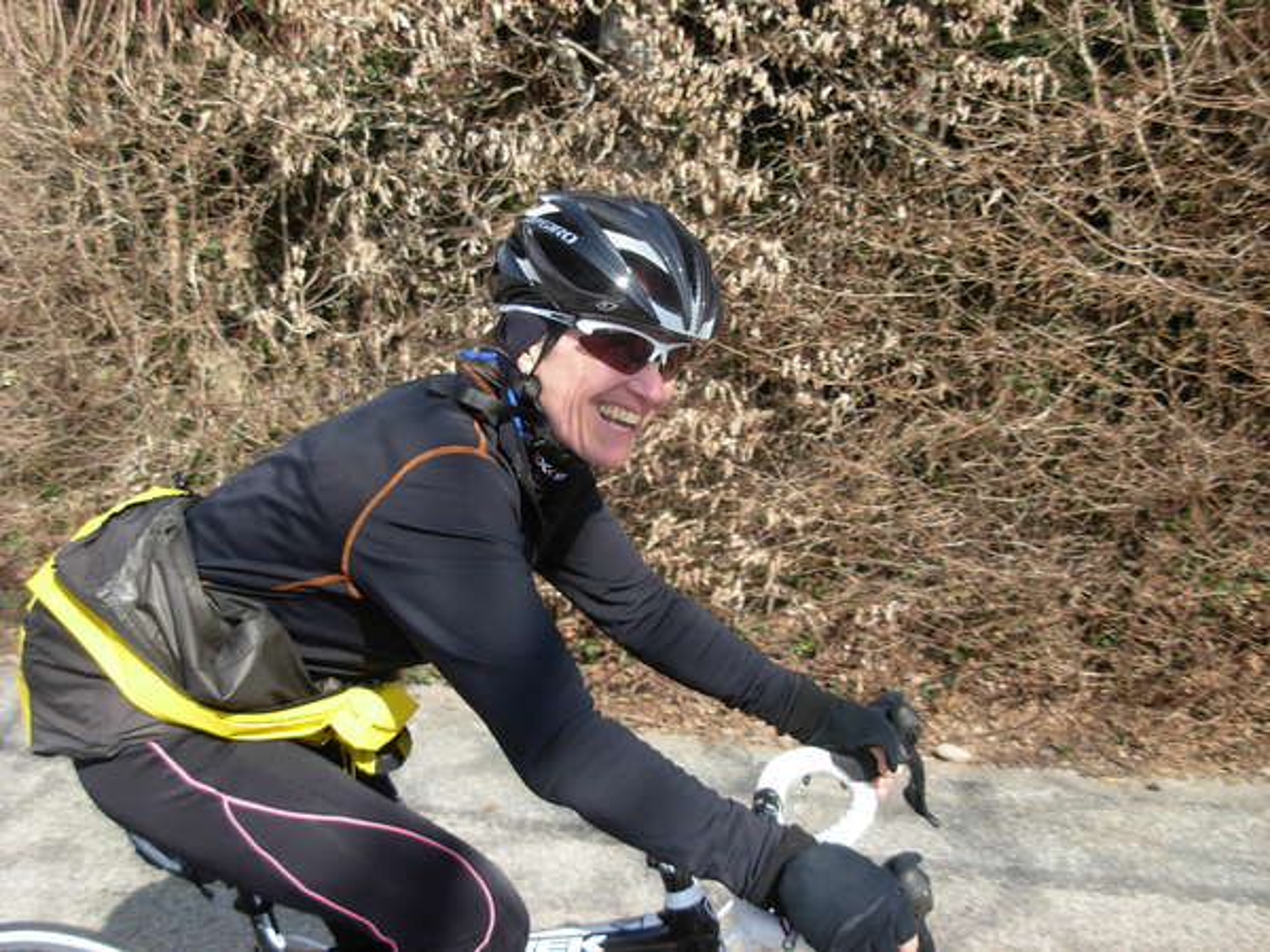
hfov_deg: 49.0
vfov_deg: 37.7
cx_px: 635
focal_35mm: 38
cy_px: 476
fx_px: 1394
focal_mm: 6.3
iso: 79
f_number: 2.9
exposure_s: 1/627
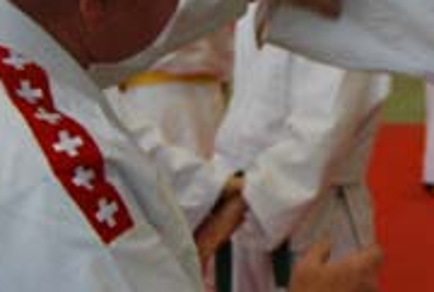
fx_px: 1450
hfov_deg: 16.8
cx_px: 379
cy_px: 53
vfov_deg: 11.4
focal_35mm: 120
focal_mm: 24
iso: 200
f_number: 4
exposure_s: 1/60
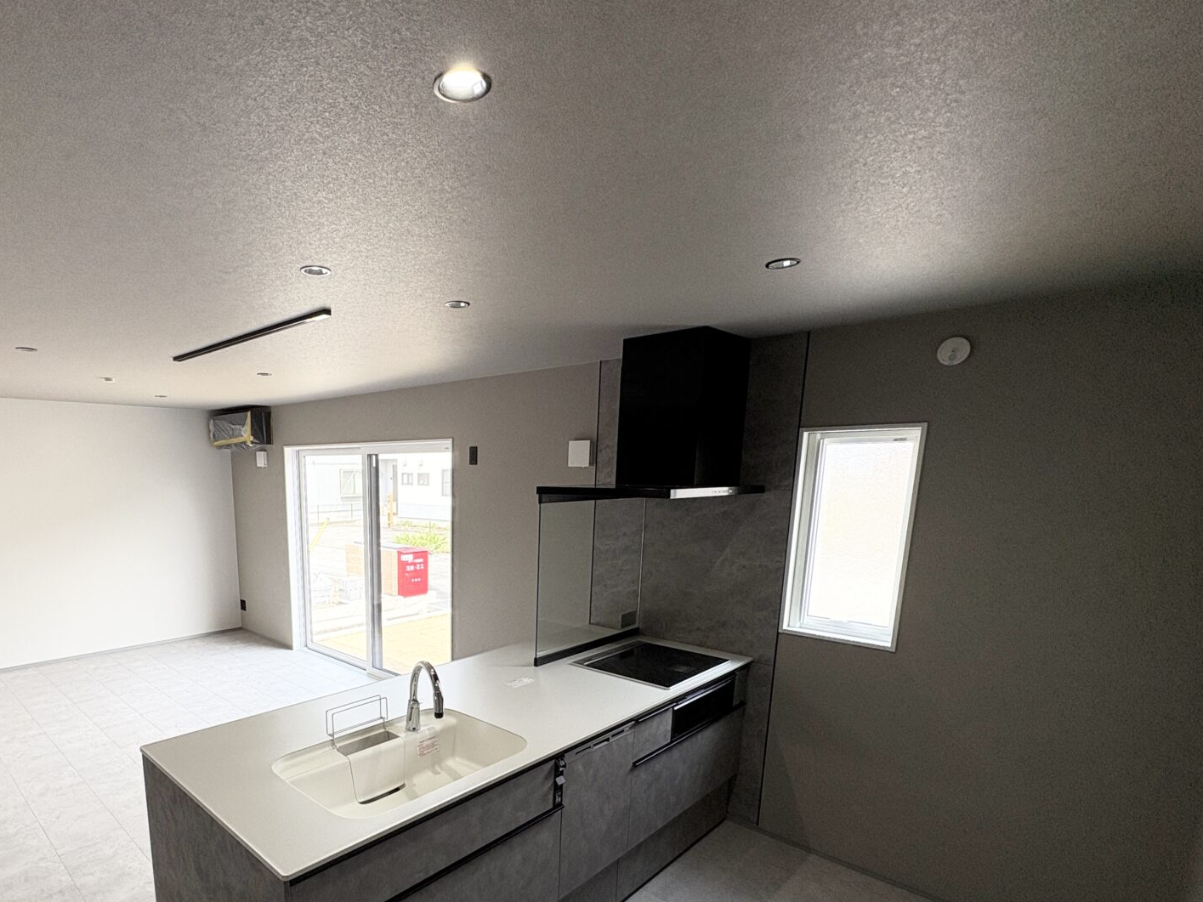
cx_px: 446
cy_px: 598
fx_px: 660
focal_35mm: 19
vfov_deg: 66.9
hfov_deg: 83.0
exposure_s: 1/126
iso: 64
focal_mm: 2.22
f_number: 2.2
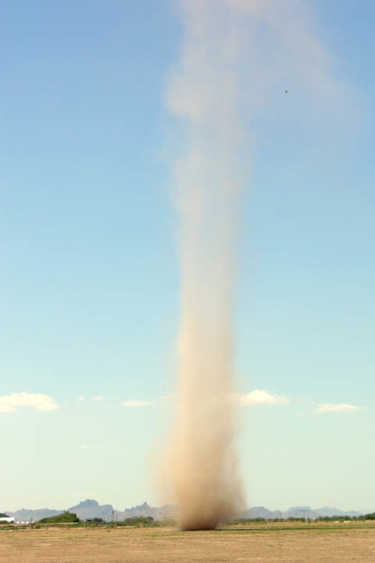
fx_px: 1968
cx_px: 217
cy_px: 284
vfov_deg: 16.3
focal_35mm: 126
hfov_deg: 10.9
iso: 50
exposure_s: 1/435
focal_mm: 27.3
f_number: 5.8
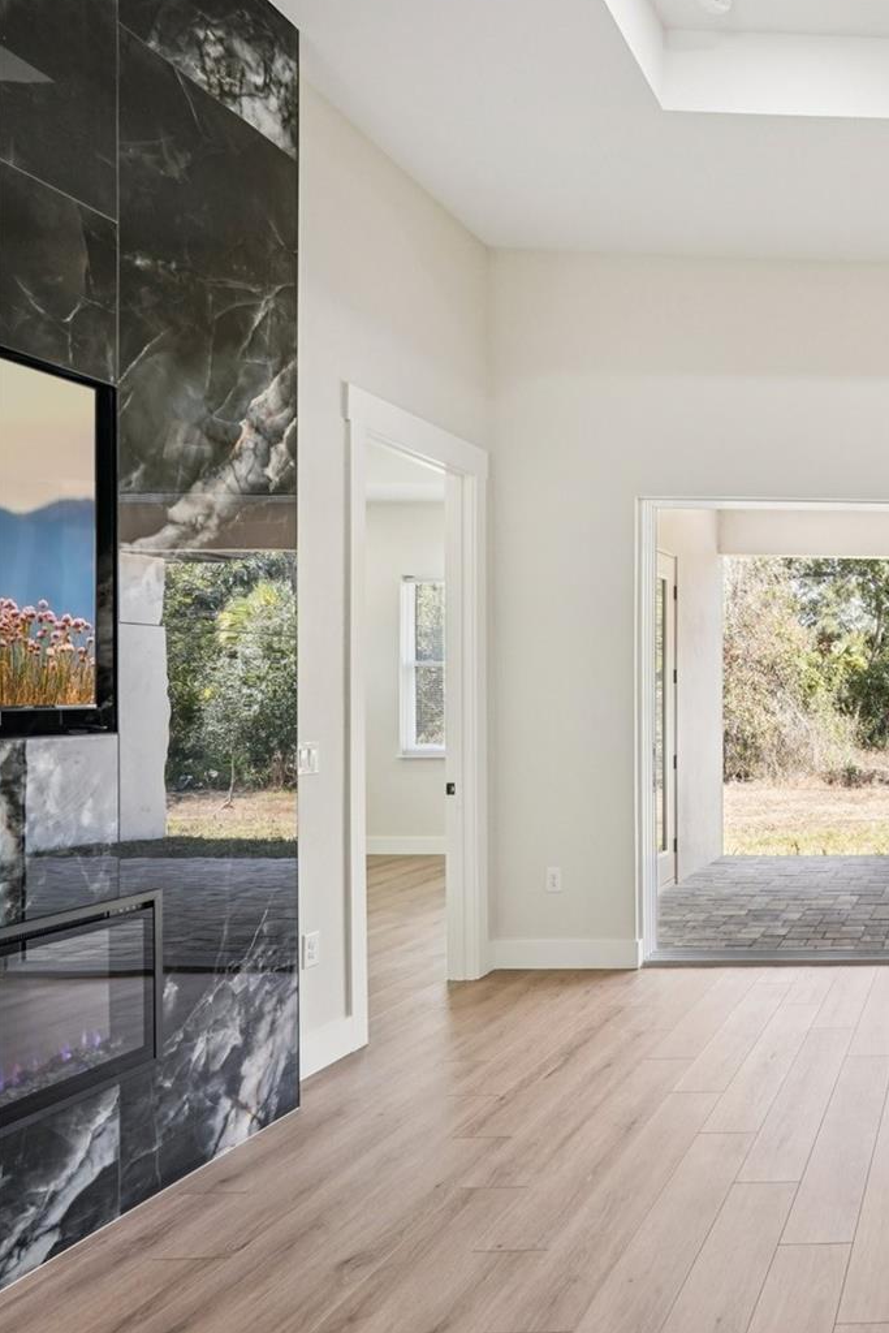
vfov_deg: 71.5
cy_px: 674
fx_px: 926
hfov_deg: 39.2
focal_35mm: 25
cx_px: 1037
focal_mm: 16
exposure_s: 1/50
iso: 400
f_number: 9
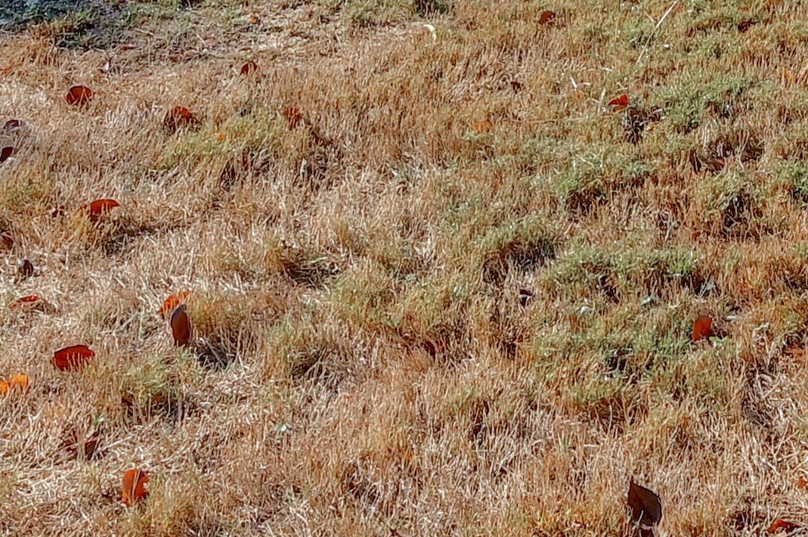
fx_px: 1771
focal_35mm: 79
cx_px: 1001
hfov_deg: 23.3
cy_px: -533
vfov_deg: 14.4
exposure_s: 1/500
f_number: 11
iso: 400
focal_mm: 14
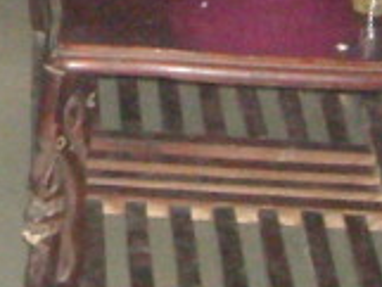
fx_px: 2463
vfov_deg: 6.4
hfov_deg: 8.6
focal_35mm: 223
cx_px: -209
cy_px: -370
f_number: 2.8
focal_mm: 5.7
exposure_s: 1/60
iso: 800
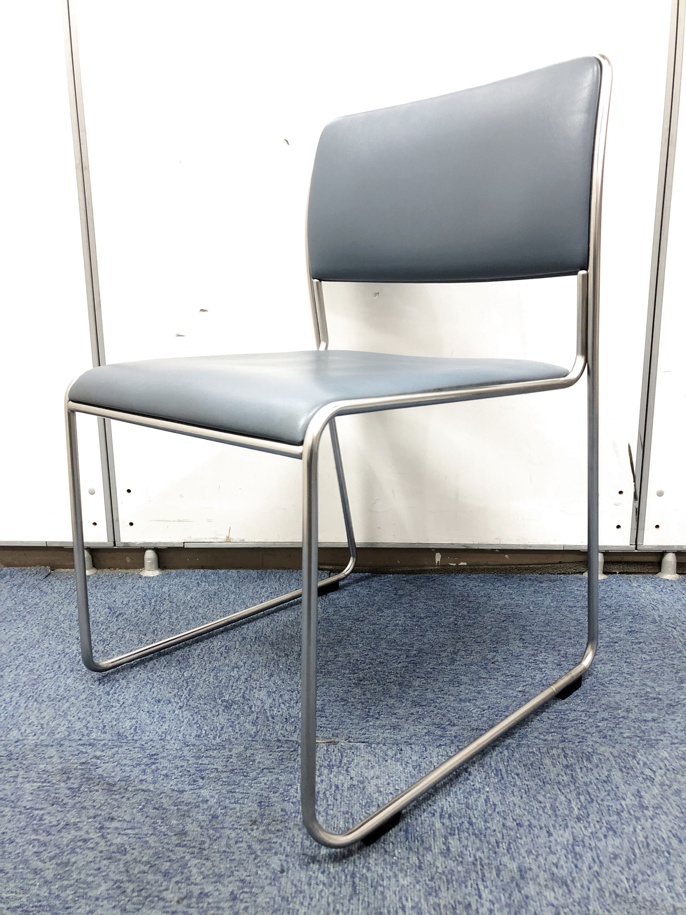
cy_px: 458
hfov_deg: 49.7
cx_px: 343
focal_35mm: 28
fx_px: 740
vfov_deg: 63.4
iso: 80
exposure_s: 1/15
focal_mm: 3.99
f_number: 1.8
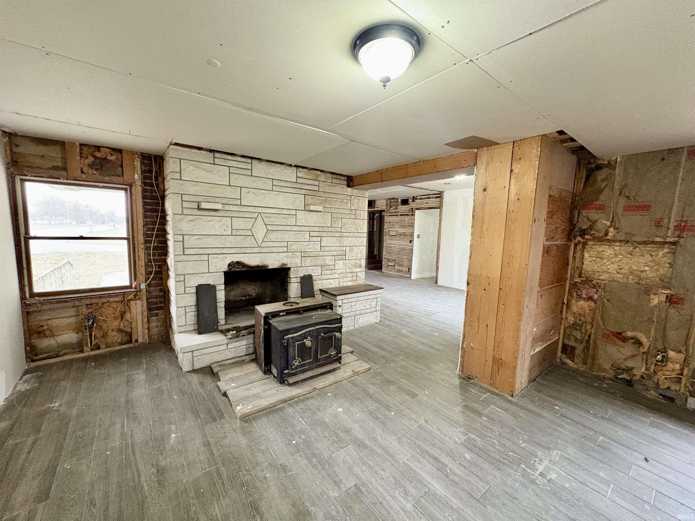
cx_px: 348
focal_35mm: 14
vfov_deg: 85.7
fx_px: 281
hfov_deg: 102.1
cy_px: 260
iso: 500
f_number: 2.2
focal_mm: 2.22
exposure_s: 1/60
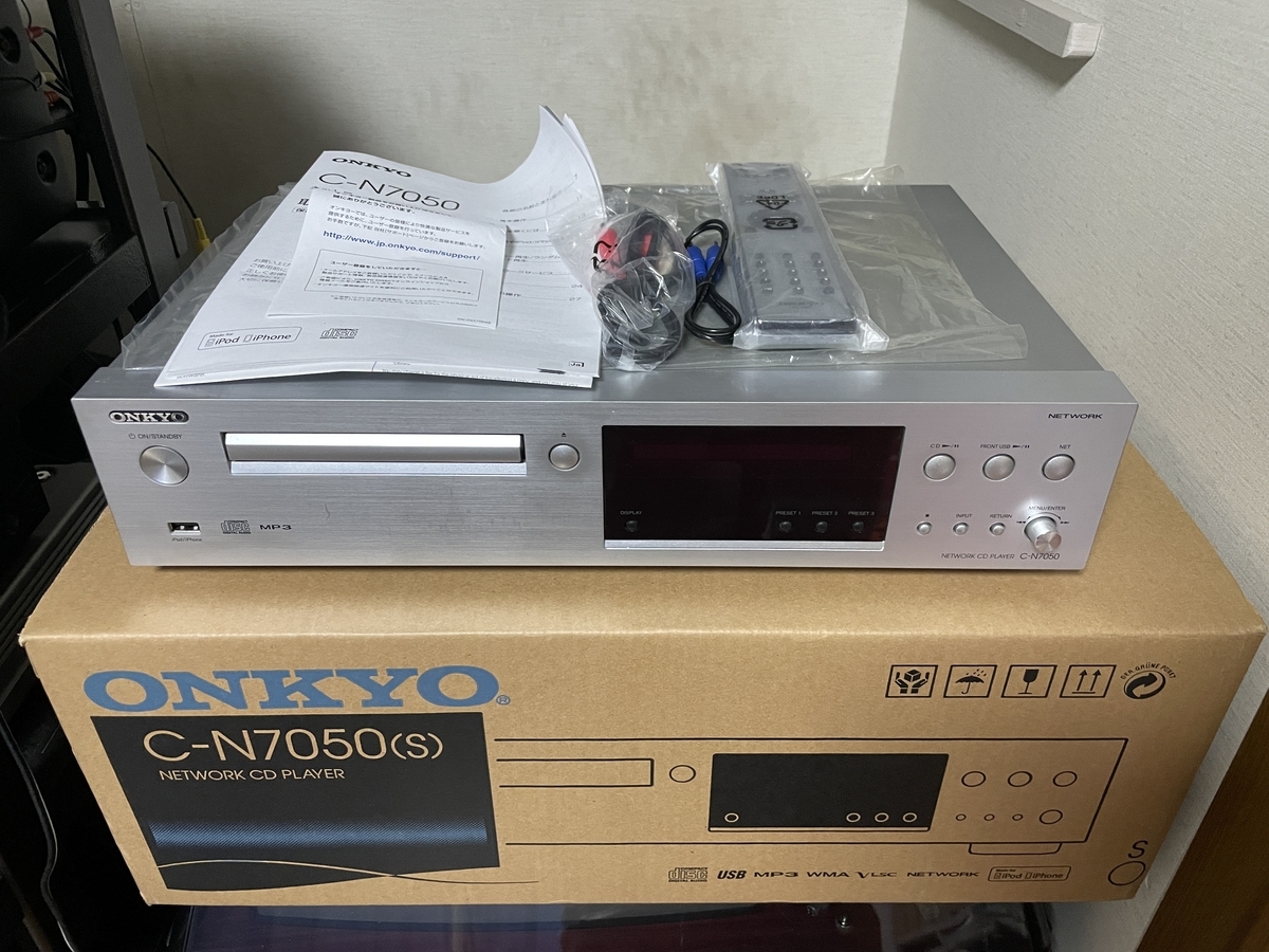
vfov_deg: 53.1
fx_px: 953
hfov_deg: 67.3
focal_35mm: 26
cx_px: 634
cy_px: 476
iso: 400
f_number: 1.6
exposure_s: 1/50
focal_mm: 4.2
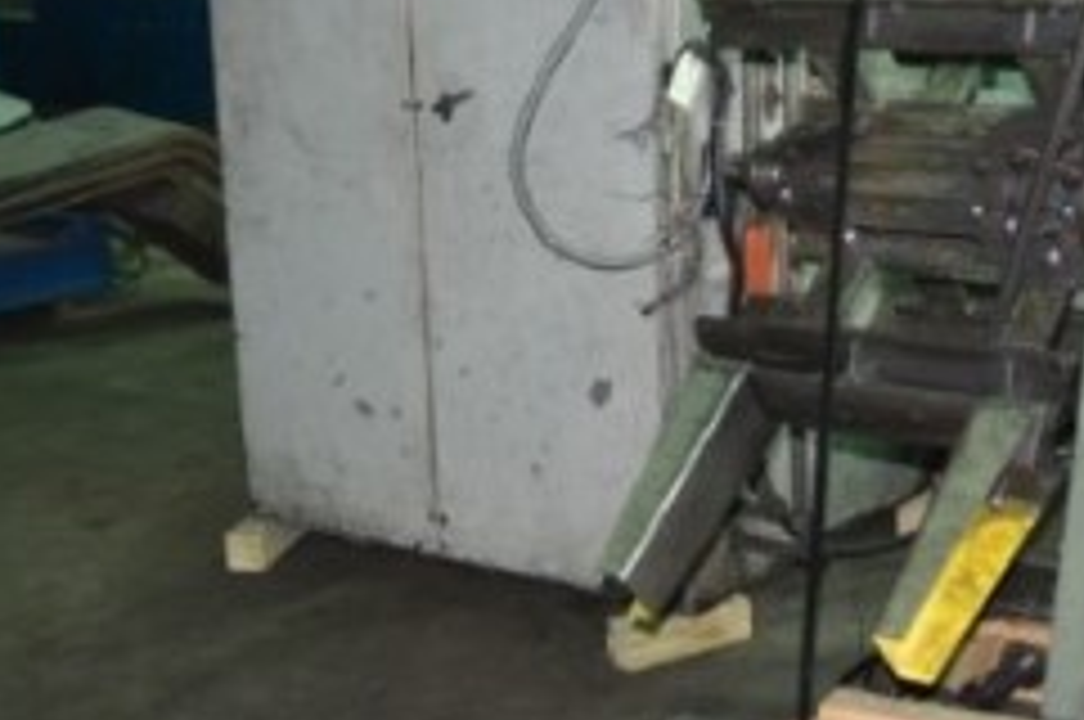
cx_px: 965
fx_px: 1624
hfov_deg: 34.9
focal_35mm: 54
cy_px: 315
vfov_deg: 25.0
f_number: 3.5
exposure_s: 1/60
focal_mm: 18
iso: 800
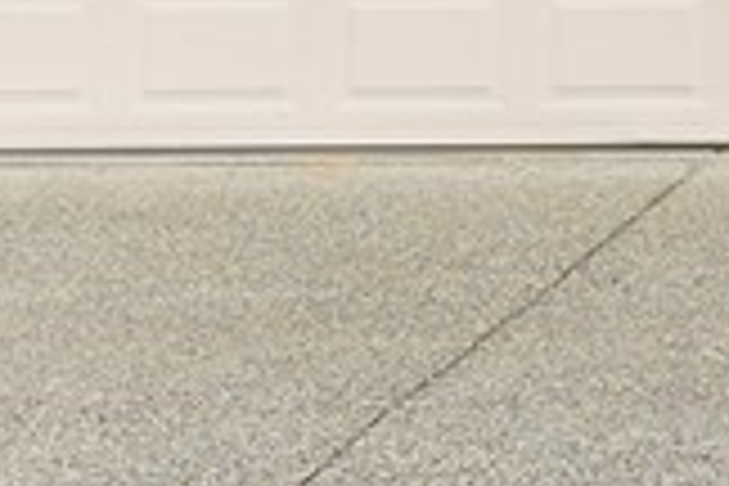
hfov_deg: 11.2
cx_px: 1580
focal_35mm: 161
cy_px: -918
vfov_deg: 7.6
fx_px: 3260
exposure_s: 1/1000
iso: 100
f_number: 3.5
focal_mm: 24
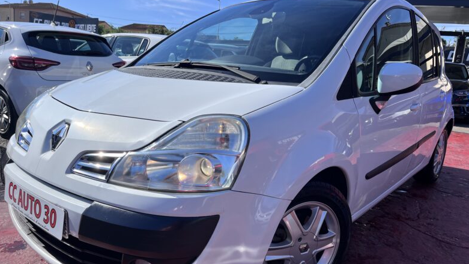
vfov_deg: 40.1
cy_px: 152
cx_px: 234
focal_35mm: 29
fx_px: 361
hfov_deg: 66.0
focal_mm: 5.1
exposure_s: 1/3745
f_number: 1.6
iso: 50
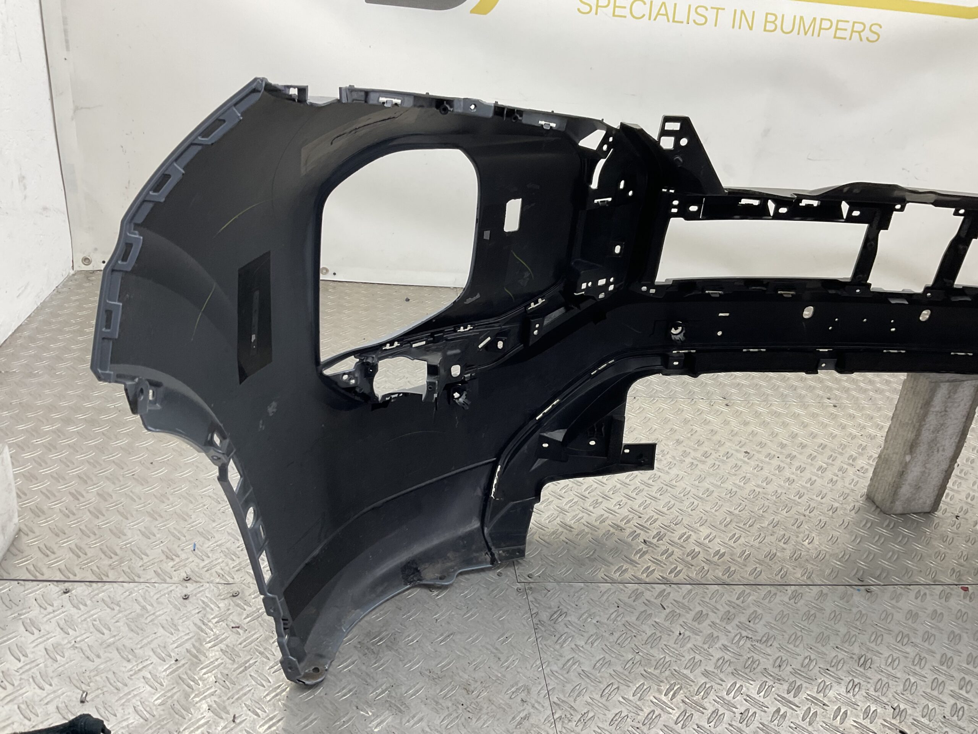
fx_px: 819
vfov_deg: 48.2
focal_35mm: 29
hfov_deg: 61.7
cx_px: 489
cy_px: 367
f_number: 1.8
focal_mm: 3
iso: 40
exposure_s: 1/120
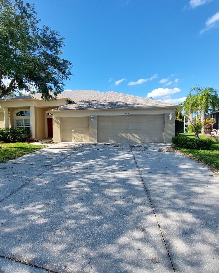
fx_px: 138
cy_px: 137
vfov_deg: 89.6
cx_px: 81
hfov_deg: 75.5
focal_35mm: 17
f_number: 2.2
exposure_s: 1/893
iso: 50
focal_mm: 1.74
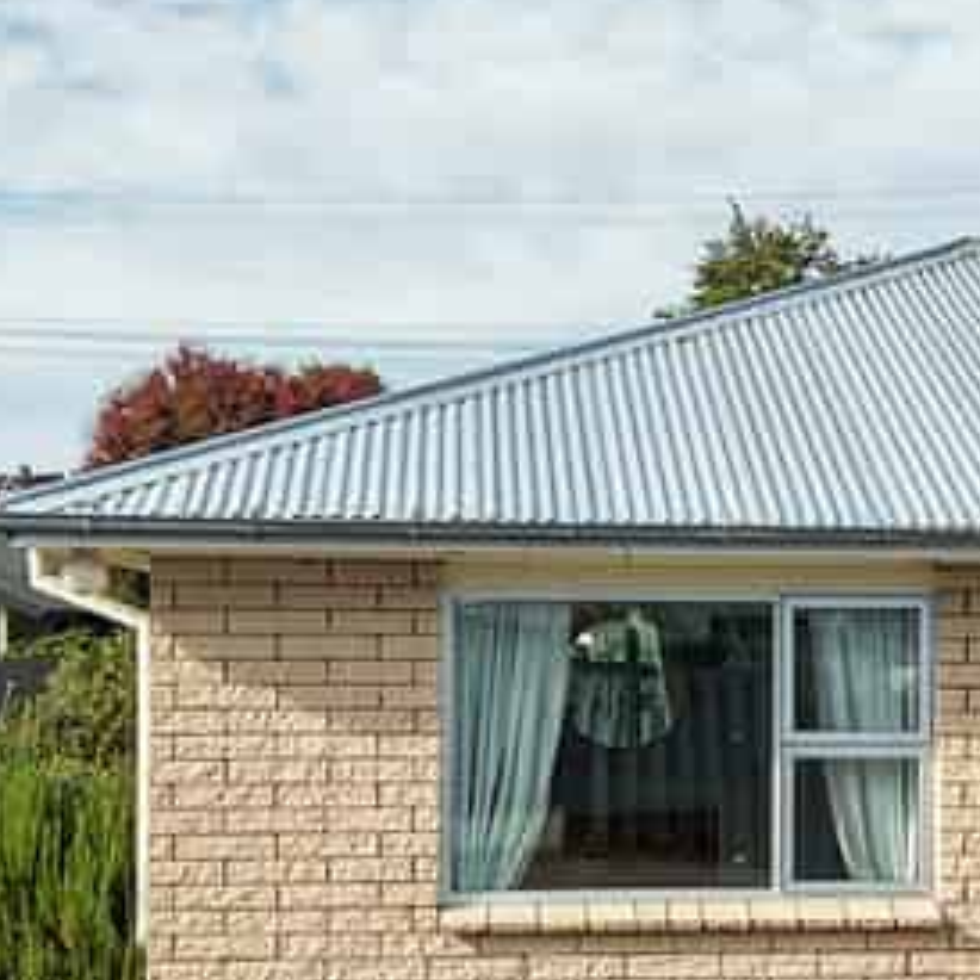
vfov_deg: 32.7
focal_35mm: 51
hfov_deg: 30.4
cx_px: 1041
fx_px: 1634
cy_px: 742
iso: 200
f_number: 1.8
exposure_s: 1/5000
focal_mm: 8.67
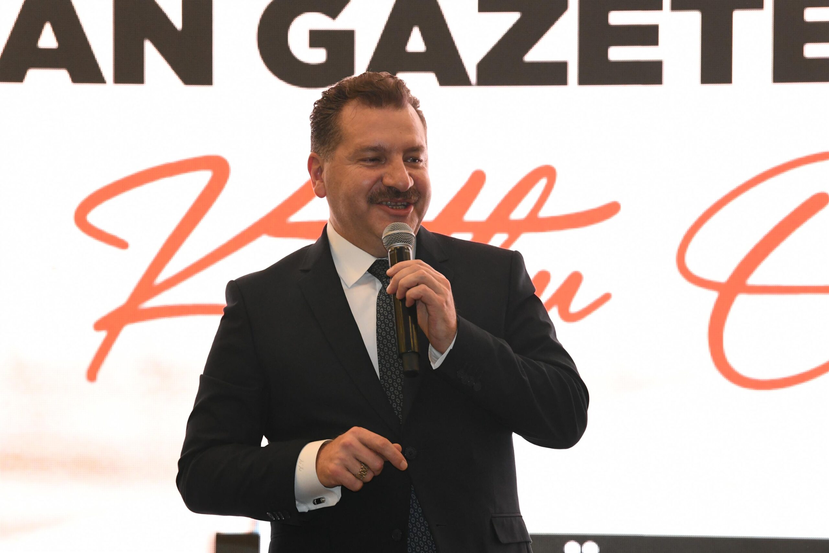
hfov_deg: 13.7
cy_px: 276
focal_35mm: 150
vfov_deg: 9.1
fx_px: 3453
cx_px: 414
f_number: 5.6
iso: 4000
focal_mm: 150
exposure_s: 1/125
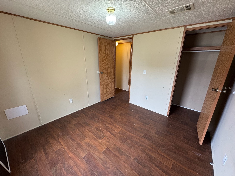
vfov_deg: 85.7
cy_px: 88
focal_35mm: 14
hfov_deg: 102.1
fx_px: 95
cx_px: 118
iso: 160
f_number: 2.2
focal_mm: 2.22
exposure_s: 1/60
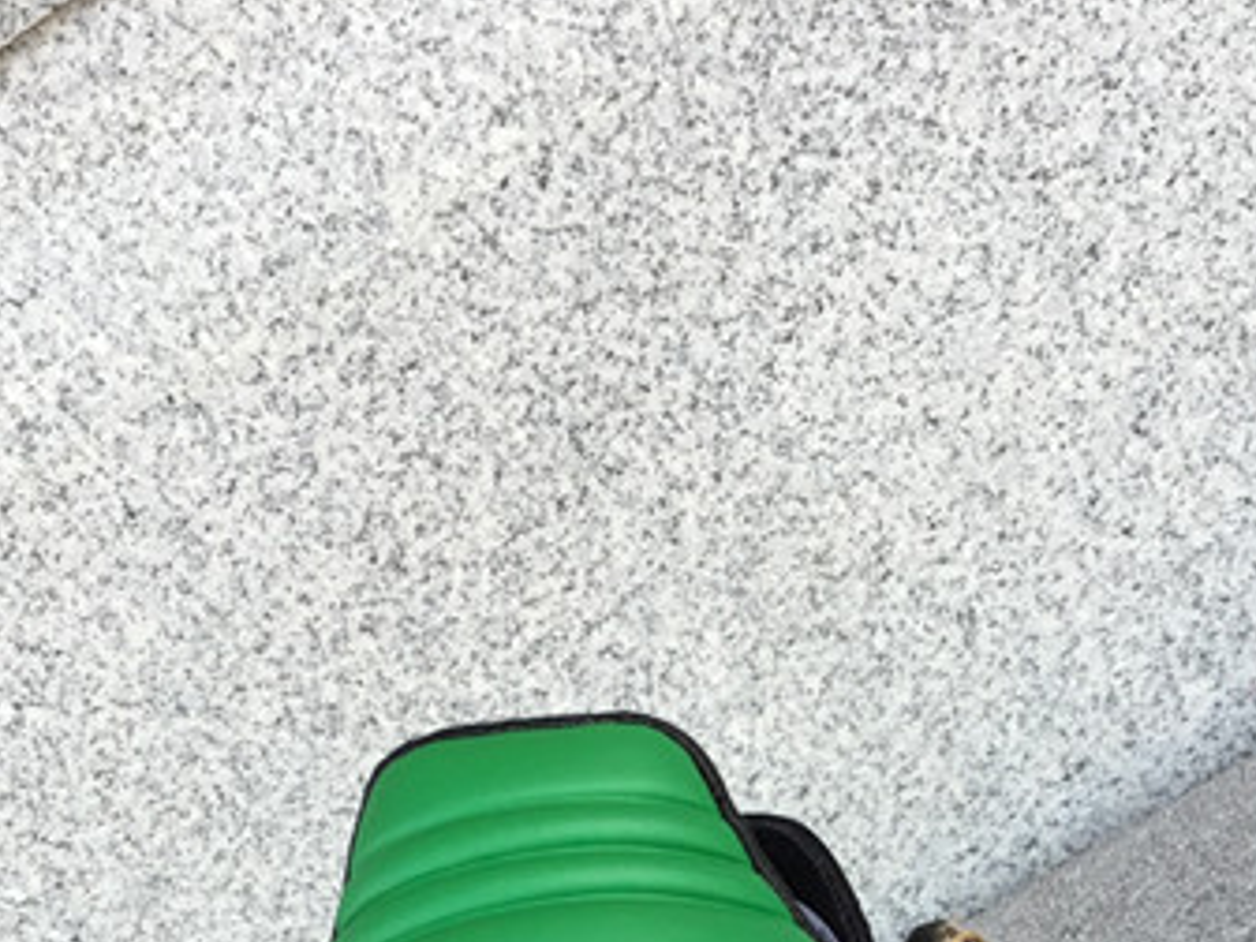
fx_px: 3012
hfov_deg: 23.5
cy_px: 1157
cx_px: 811
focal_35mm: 83
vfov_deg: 16.9
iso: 25
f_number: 2.4
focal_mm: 3.3
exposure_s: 1/152
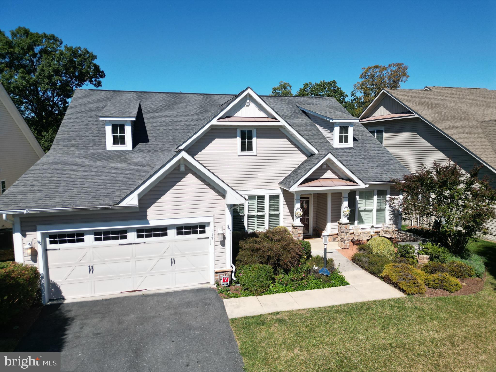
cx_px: 248
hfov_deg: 71.6
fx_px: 344
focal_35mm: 24
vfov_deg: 56.8
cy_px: 186
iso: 200
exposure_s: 1/5000
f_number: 1.7
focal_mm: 6.72
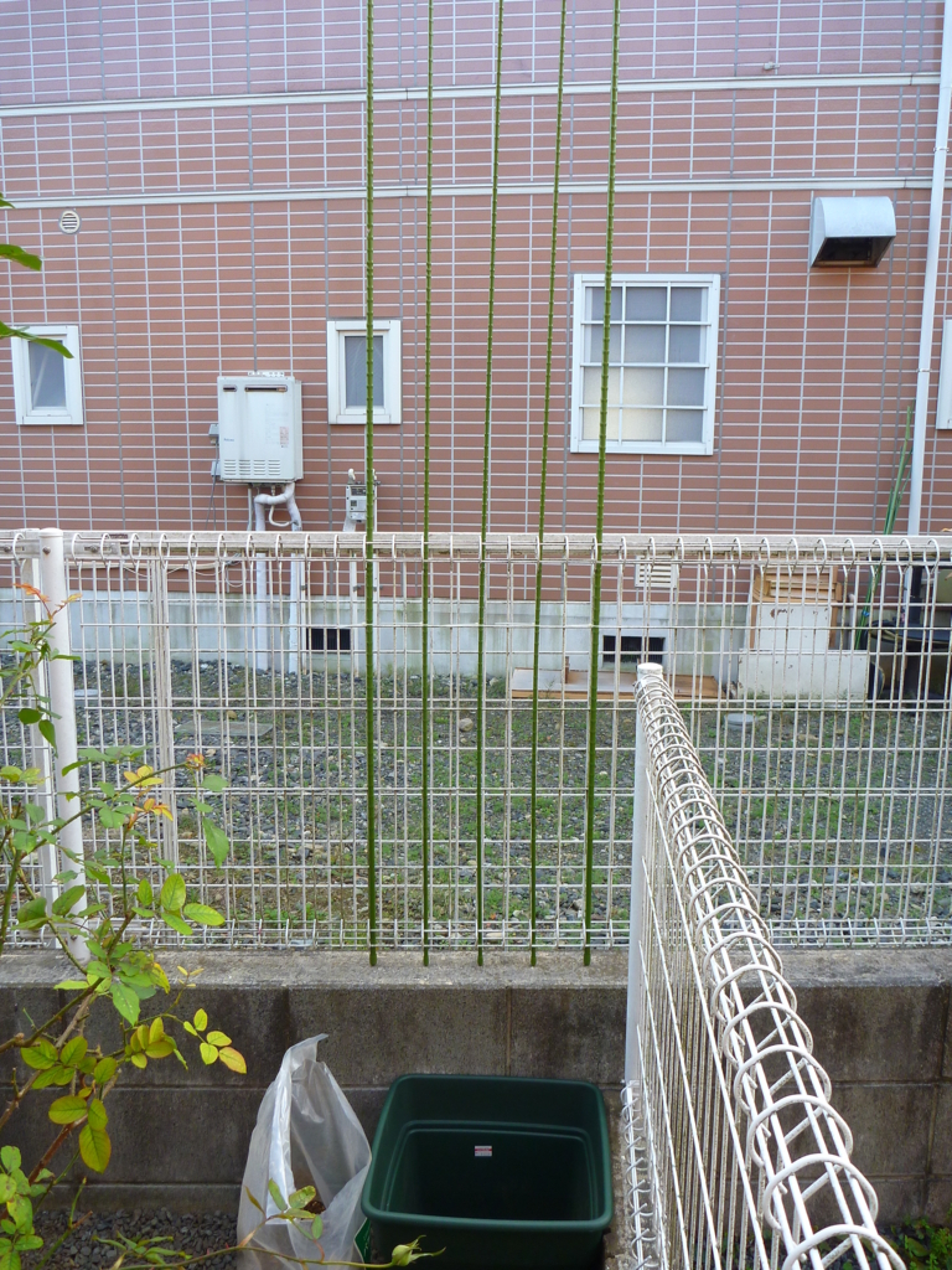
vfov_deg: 63.4
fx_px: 1027
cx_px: 476
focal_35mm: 28
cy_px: 635
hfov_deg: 49.7
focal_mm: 4.9
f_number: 3.3
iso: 80
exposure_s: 1/50
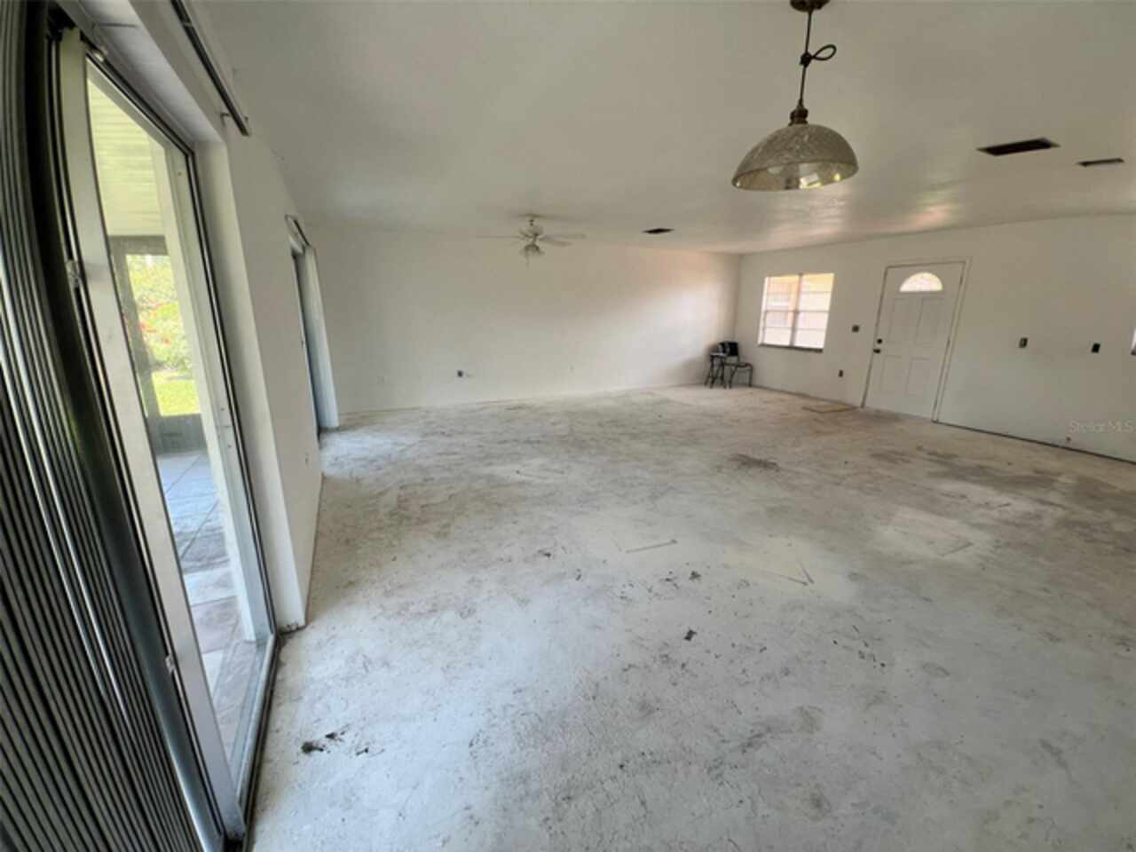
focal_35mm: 13
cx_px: 568
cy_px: 426
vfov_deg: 89.9
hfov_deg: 106.2
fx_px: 427
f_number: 1.8
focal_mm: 1.57
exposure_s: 1/74
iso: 50
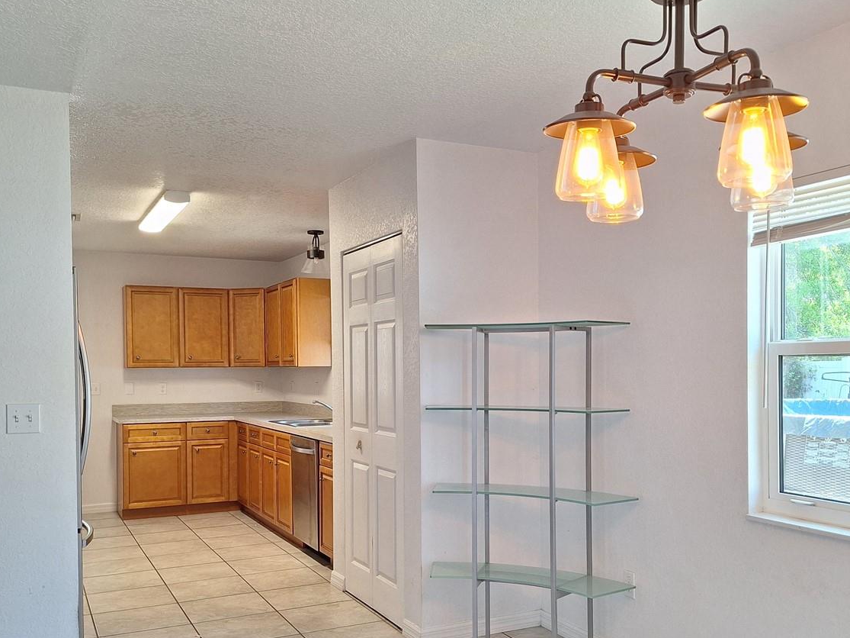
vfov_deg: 42.7
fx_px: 810
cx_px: 441
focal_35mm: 33
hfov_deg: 55.3
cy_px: 390
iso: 64
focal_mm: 5.54
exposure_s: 1/50
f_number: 1.8
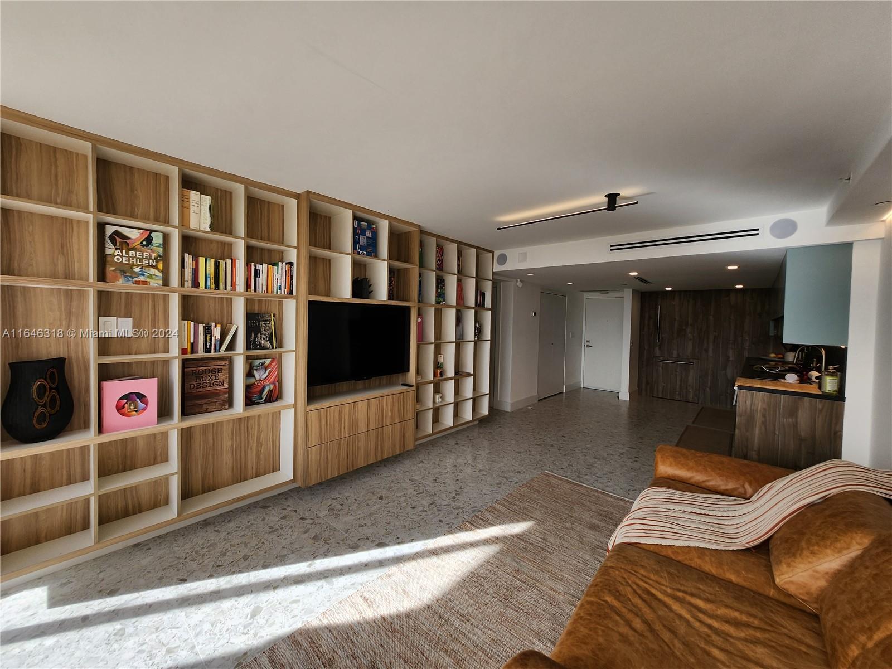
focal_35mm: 13
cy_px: 334
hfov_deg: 106.2
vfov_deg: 89.9
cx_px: 446
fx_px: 335
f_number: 2.2
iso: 32
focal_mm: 1.74
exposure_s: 1/222
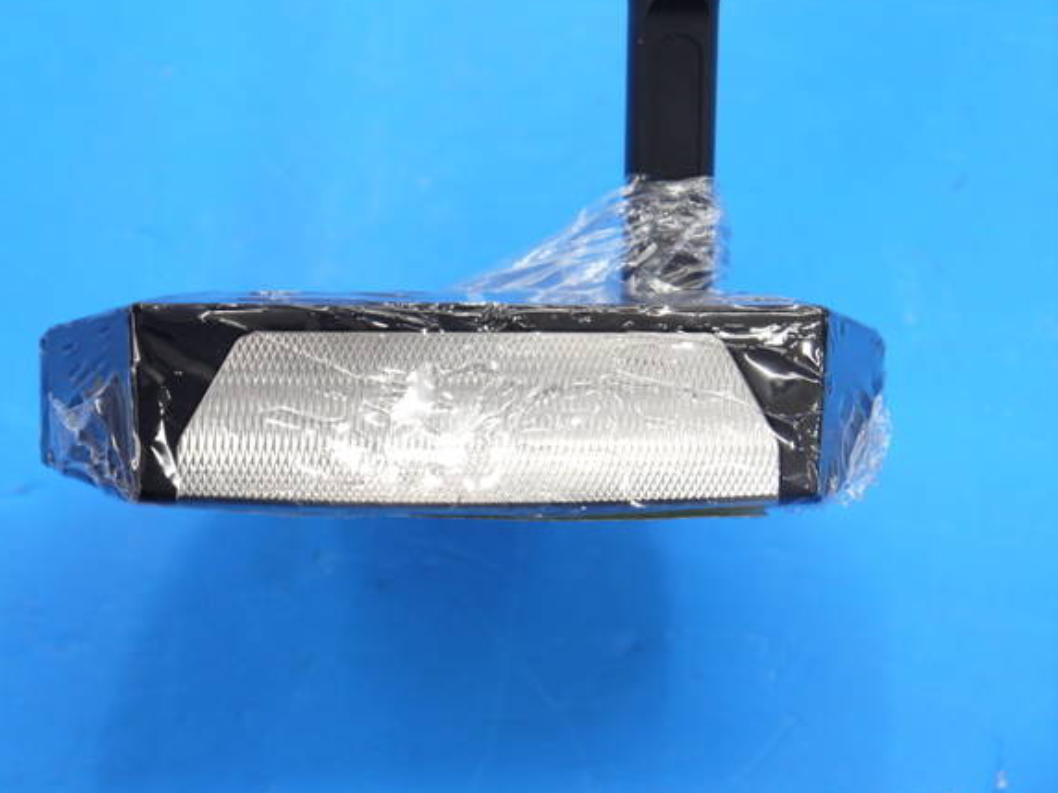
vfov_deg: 15.7
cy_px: 372
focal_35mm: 94
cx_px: 468
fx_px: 2873
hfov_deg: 20.9
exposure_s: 1/80
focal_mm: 42
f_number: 5.6
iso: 640
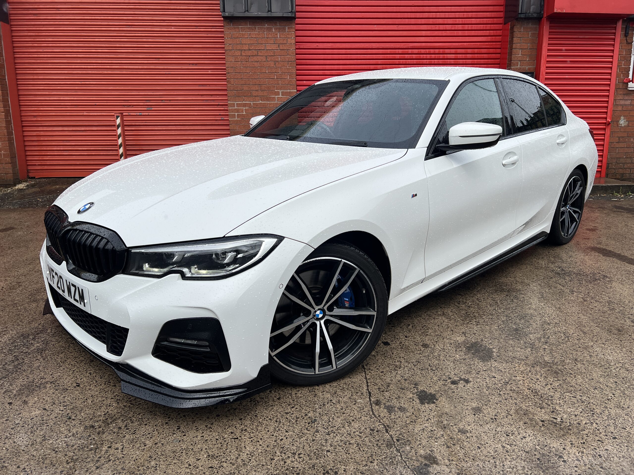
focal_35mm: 26
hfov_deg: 67.3
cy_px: 238
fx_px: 476
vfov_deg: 53.1
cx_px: 317
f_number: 1.5
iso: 50
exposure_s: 1/4630
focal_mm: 5.7
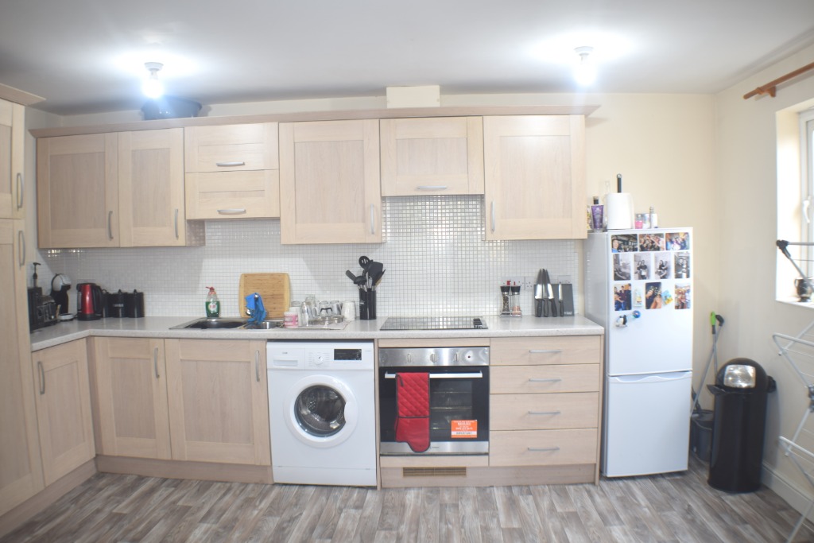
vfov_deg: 38.4
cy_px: 272
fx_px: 780
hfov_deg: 55.1
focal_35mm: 34
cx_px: 407
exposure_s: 1/6
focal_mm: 23
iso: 100
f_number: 3.8
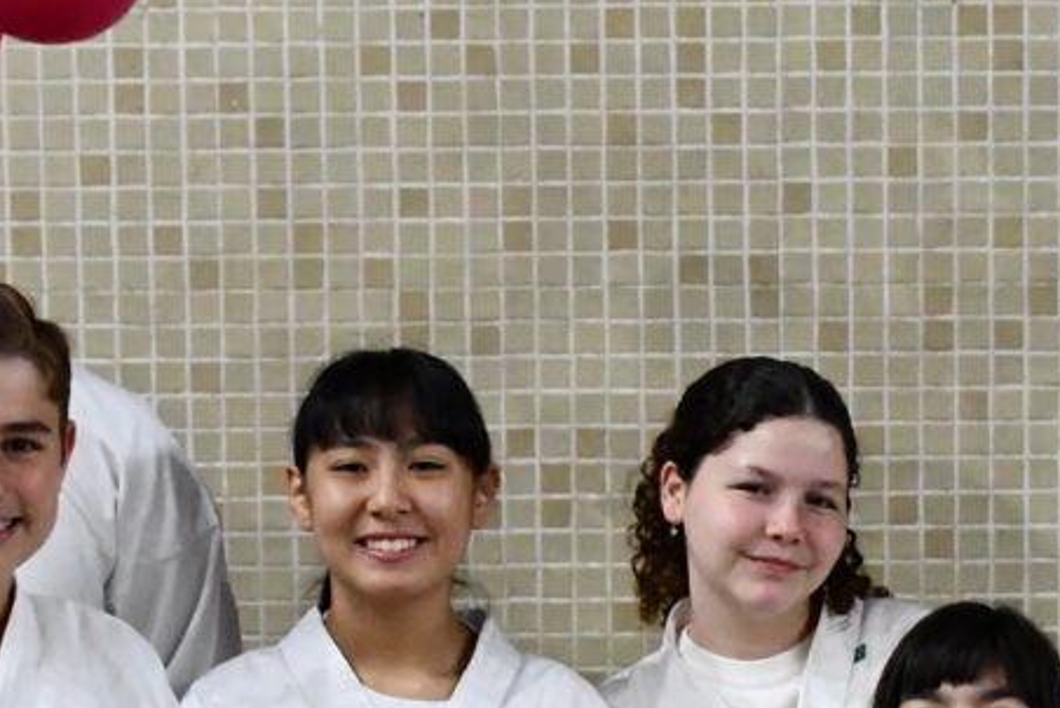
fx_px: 5627
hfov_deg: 10.7
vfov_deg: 7.1
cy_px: 992
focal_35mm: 191
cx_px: 901
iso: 3200
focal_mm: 30
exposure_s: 1/100
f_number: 4
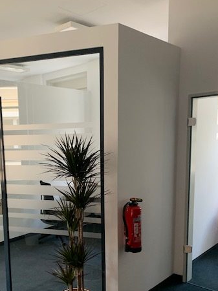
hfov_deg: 38.2
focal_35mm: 37
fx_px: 311
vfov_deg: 49.3
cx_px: 72
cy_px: 193
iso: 250
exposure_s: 1/60
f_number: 1.8
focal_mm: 4.25
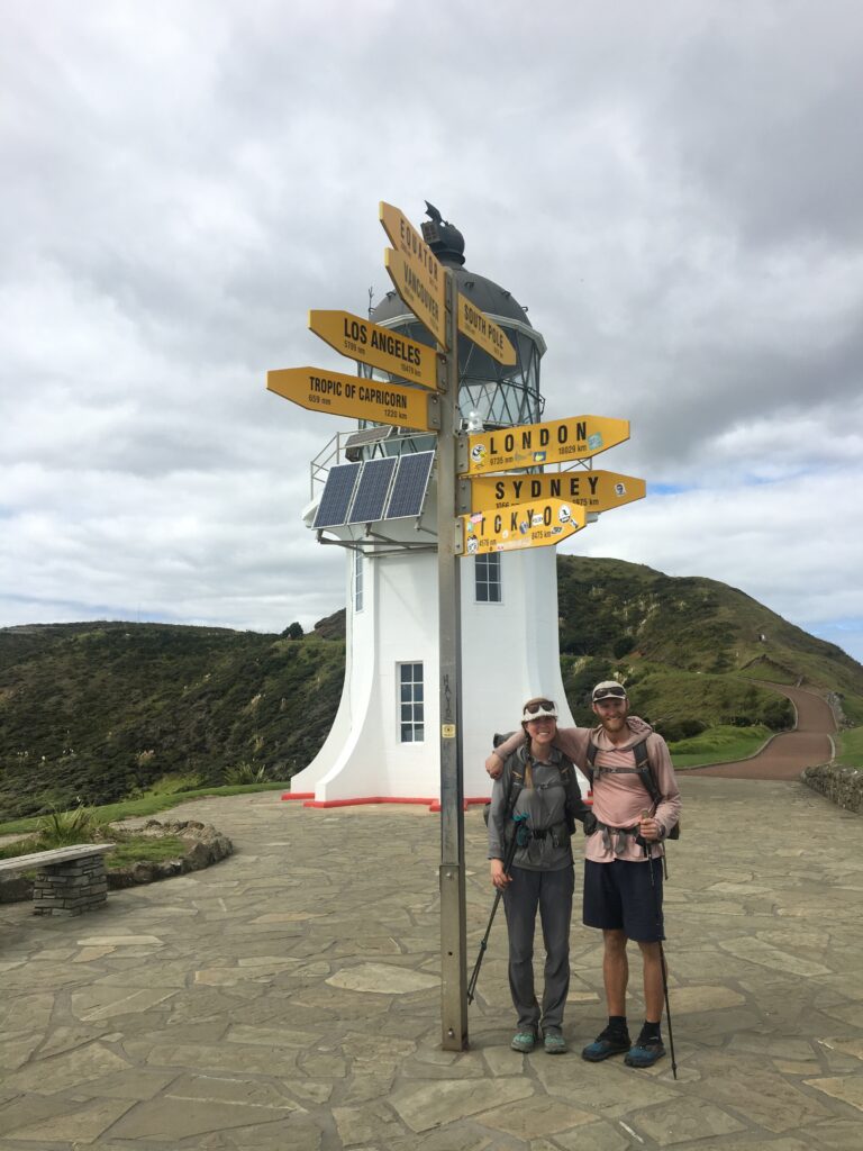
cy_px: 576
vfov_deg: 61.7
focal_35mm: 29
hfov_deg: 48.2
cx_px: 432
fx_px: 964
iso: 25
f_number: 2.2
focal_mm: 4.15
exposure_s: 1/1261
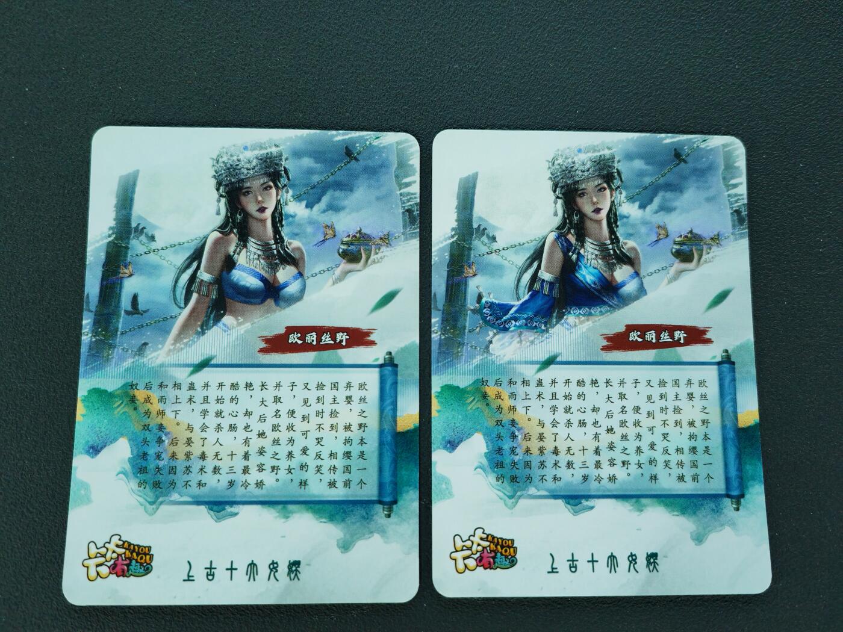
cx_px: 422
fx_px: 658
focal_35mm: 27
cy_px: 316
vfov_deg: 51.4
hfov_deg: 65.3
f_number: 1.8
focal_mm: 5.53
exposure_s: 1/100
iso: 800
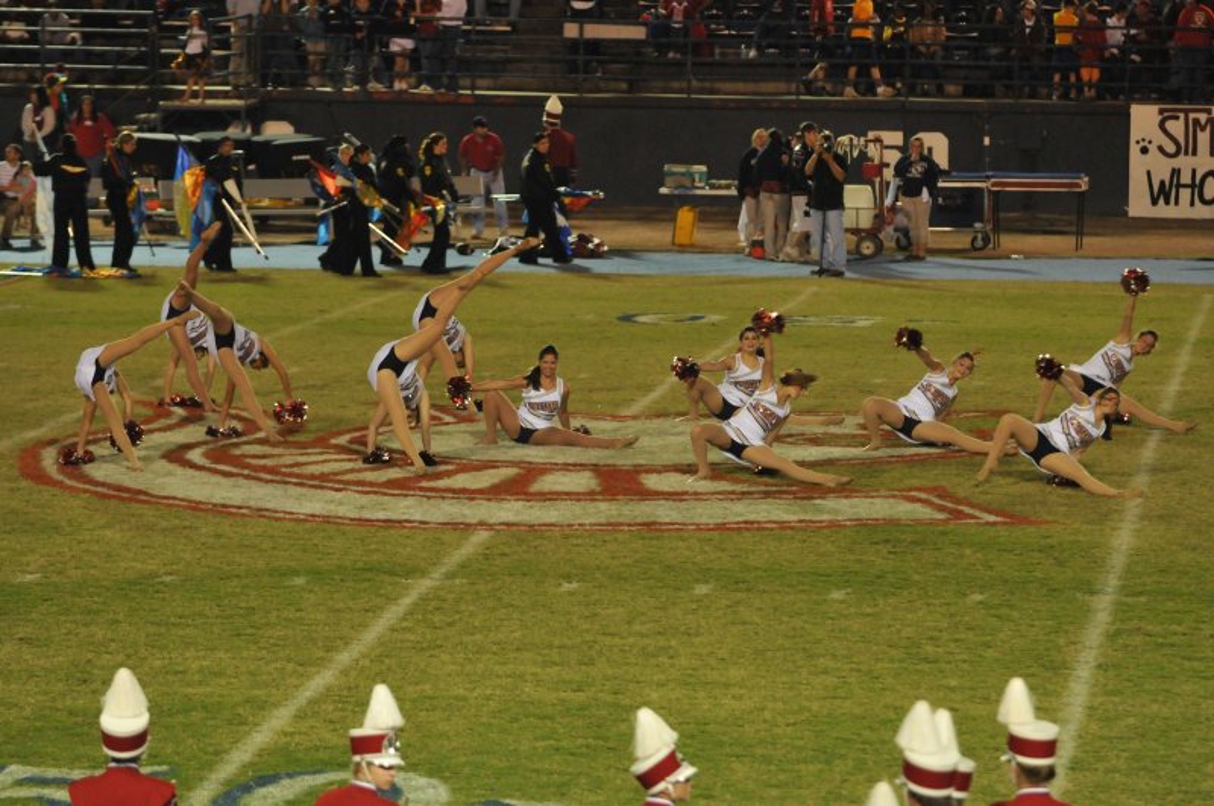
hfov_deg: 11.0
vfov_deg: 7.3
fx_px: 6314
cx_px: 607
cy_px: 403
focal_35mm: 188
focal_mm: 125
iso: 1600
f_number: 2.8
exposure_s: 1/250
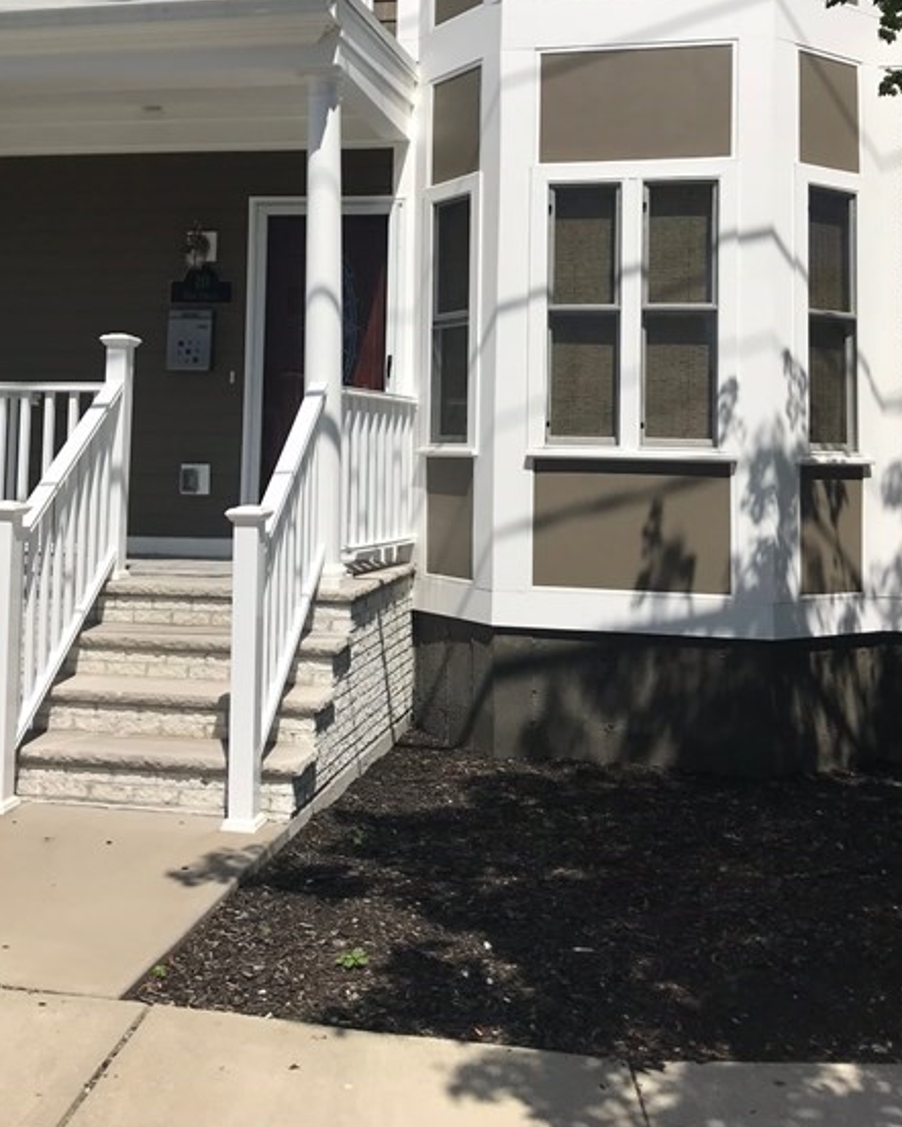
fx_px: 1267
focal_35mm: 38
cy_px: 363
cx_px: 435
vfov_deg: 47.1
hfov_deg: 39.2
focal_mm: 3.99
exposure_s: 1/5319
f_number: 1.8
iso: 20
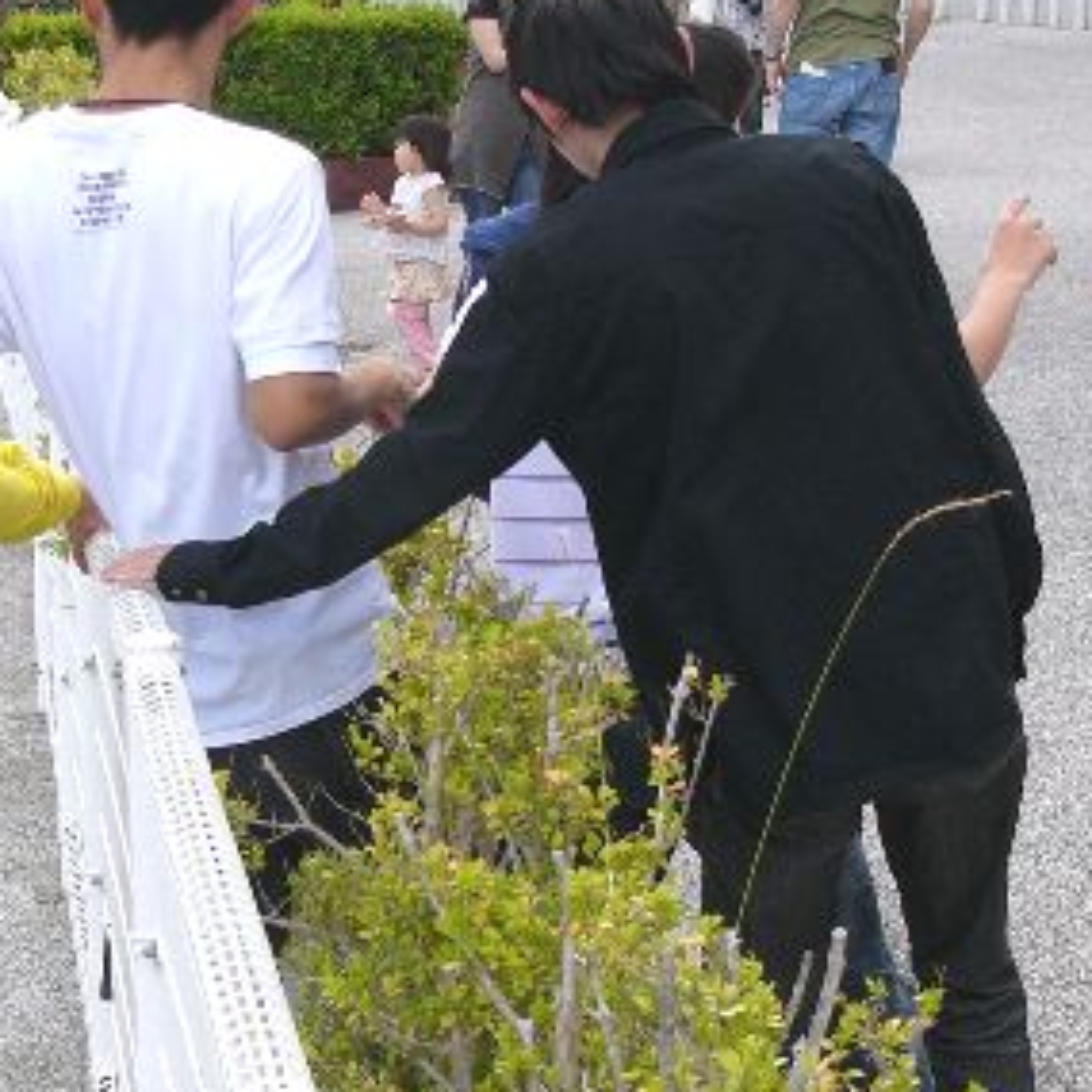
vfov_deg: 11.9
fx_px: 5246
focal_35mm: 147
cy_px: 444
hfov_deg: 11.9
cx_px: 421
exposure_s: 1/200
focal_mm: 12.3
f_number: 4
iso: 50
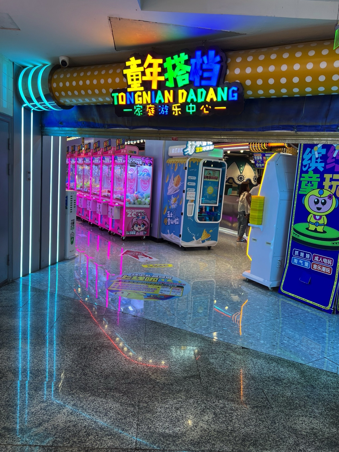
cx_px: 170
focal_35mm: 26
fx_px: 339
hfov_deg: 53.1
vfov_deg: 67.3
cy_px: 226
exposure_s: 1/100
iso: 40
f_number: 1.5
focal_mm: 5.7
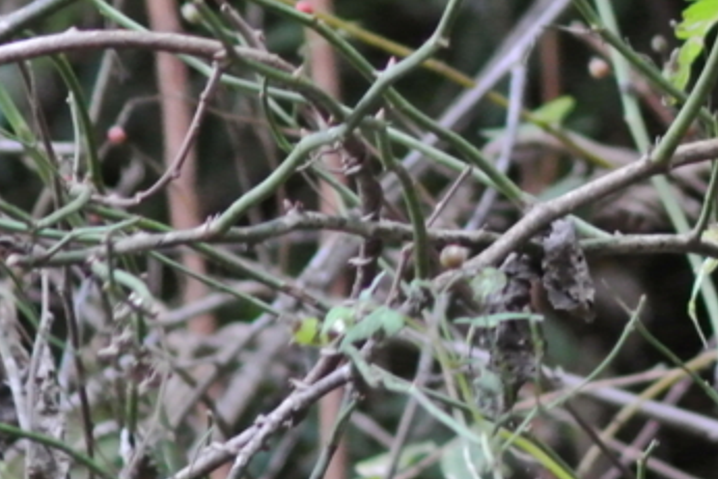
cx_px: 1040
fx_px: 19433
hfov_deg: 2.1
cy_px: -28
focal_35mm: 974
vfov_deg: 1.4
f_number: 4.2
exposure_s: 1/200
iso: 1600
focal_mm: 122
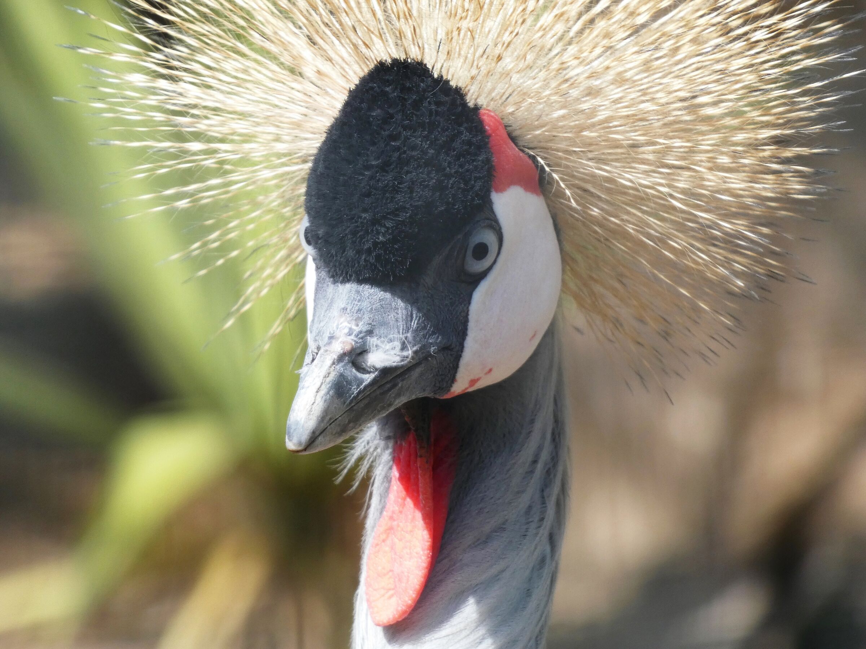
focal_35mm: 855
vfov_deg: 1.7
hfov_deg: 2.3
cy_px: 324
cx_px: 433
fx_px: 21390
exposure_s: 1/320
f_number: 5.6
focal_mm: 153.1
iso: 160
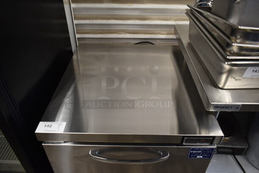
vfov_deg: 48.0
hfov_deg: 67.3
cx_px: 130
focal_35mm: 27
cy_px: 86
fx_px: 194
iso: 640
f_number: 3.5
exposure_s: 1/30
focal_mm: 18
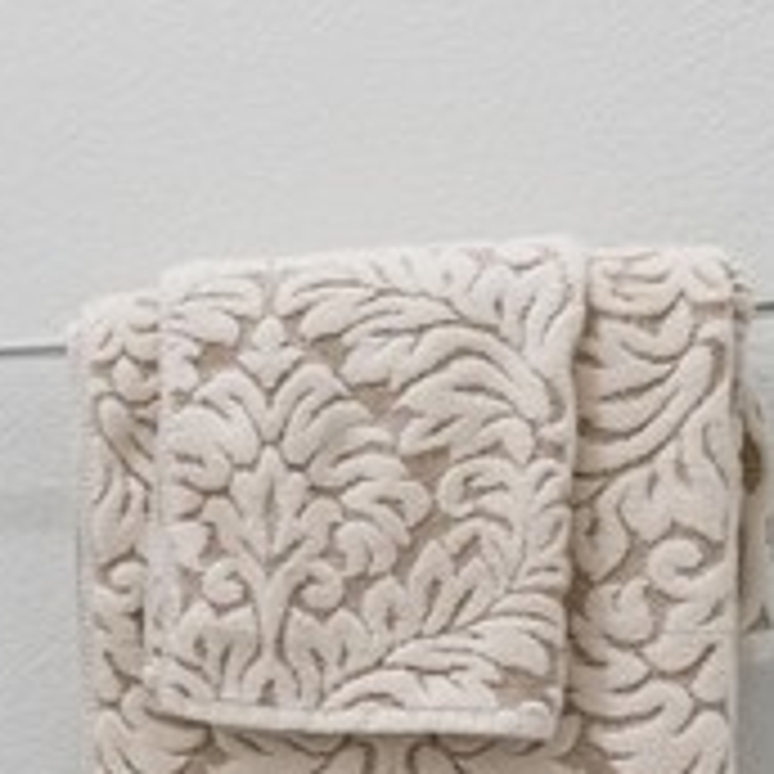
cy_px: 652
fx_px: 2176
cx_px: -900
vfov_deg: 19.9
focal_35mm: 86
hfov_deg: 15.1
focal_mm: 16
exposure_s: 1/80
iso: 500
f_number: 9
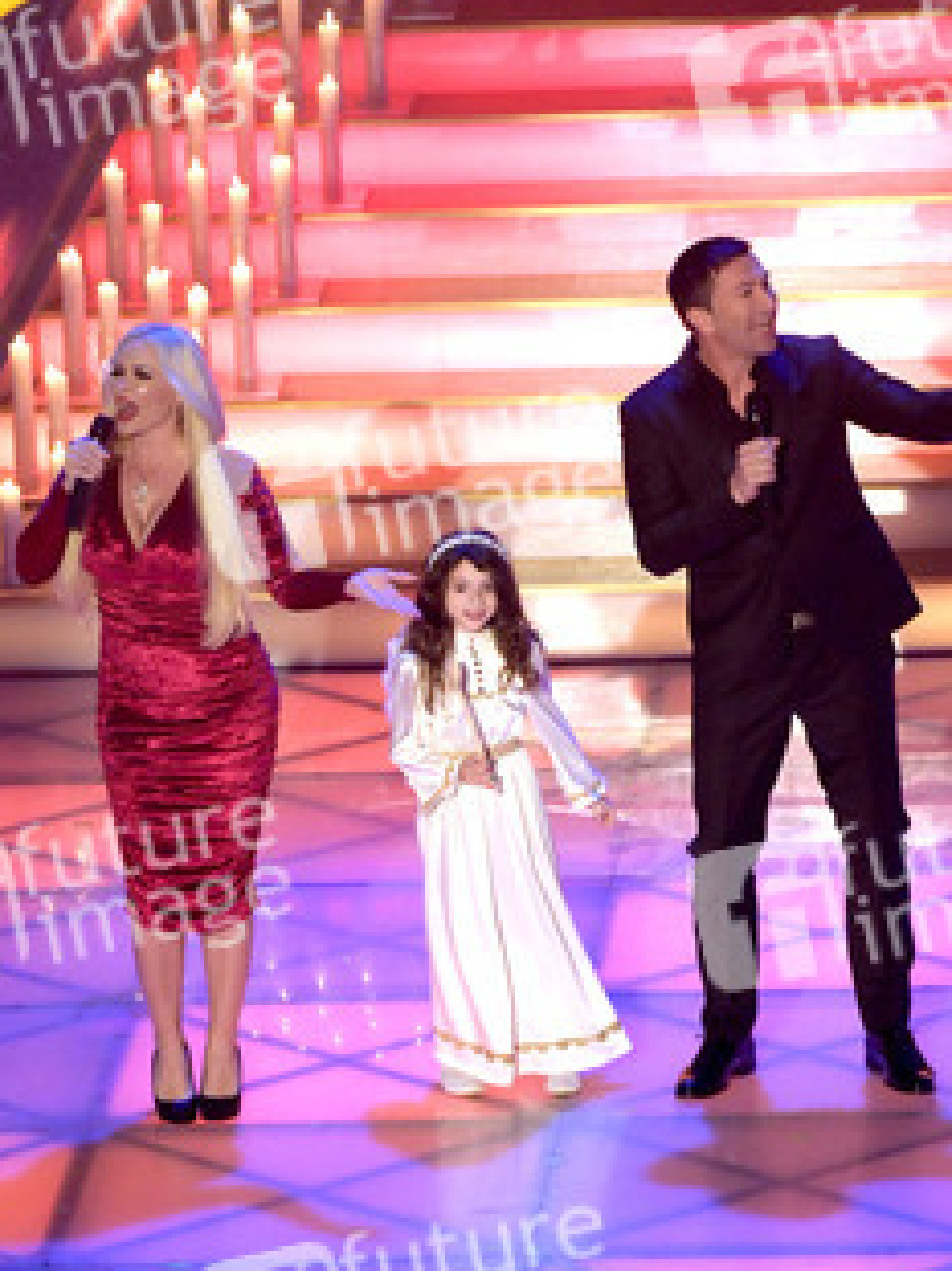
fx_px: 14054
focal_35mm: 383
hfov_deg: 3.9
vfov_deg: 5.2
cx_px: 527
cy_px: 691
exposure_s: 1/500
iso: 12800
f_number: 5.6
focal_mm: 310
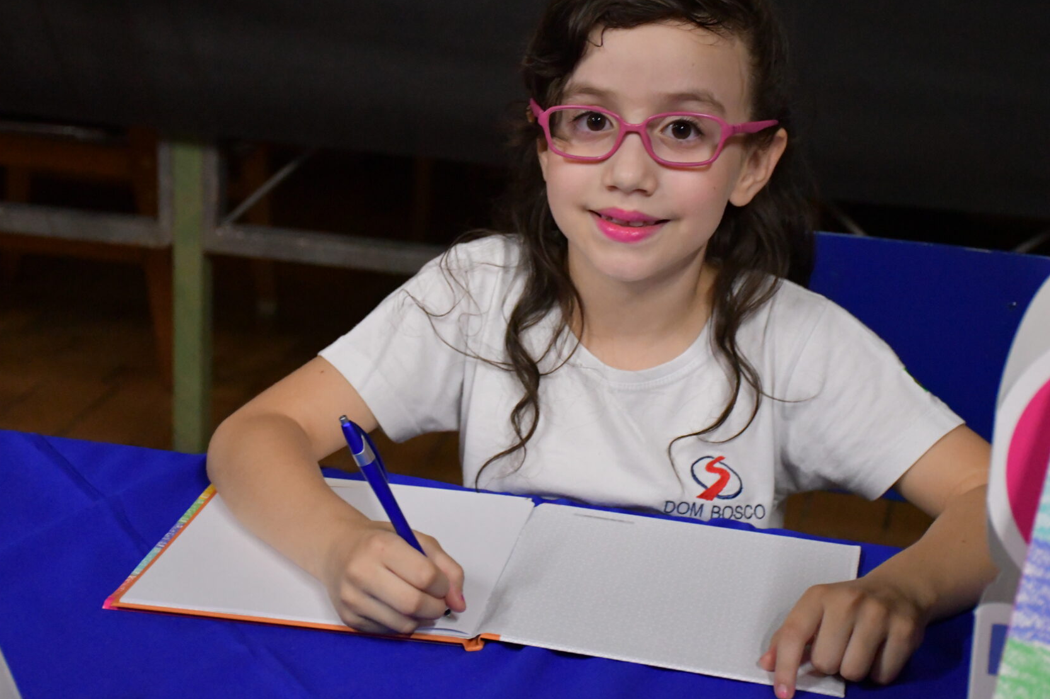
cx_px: 536
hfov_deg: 24.5
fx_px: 2420
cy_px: 300
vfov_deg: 16.4
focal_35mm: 83
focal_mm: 48
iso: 6400
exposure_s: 1/60
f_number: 4.5
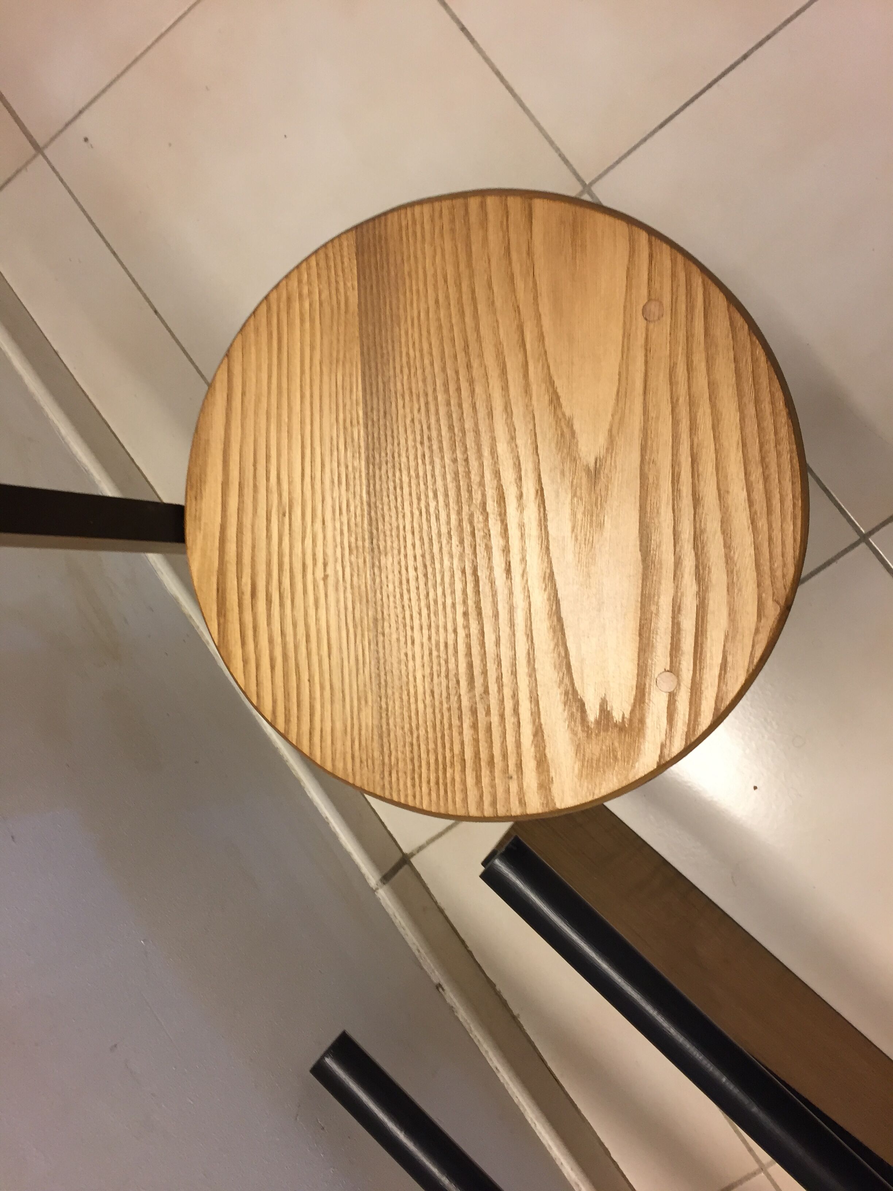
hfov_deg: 48.2
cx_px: 446
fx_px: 997
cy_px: 596
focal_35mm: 29
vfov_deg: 61.7
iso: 125
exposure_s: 1/33
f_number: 2.2
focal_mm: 4.15
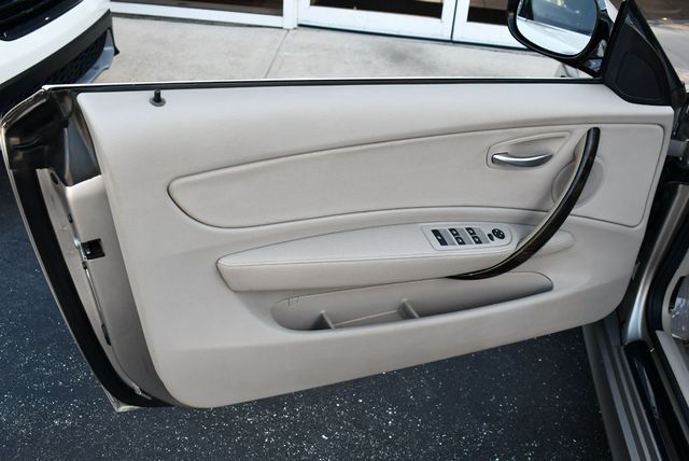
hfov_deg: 53.1
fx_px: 690
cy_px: 230
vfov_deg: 36.9
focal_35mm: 36
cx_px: 344
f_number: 4.5
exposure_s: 1/250
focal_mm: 18
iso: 400
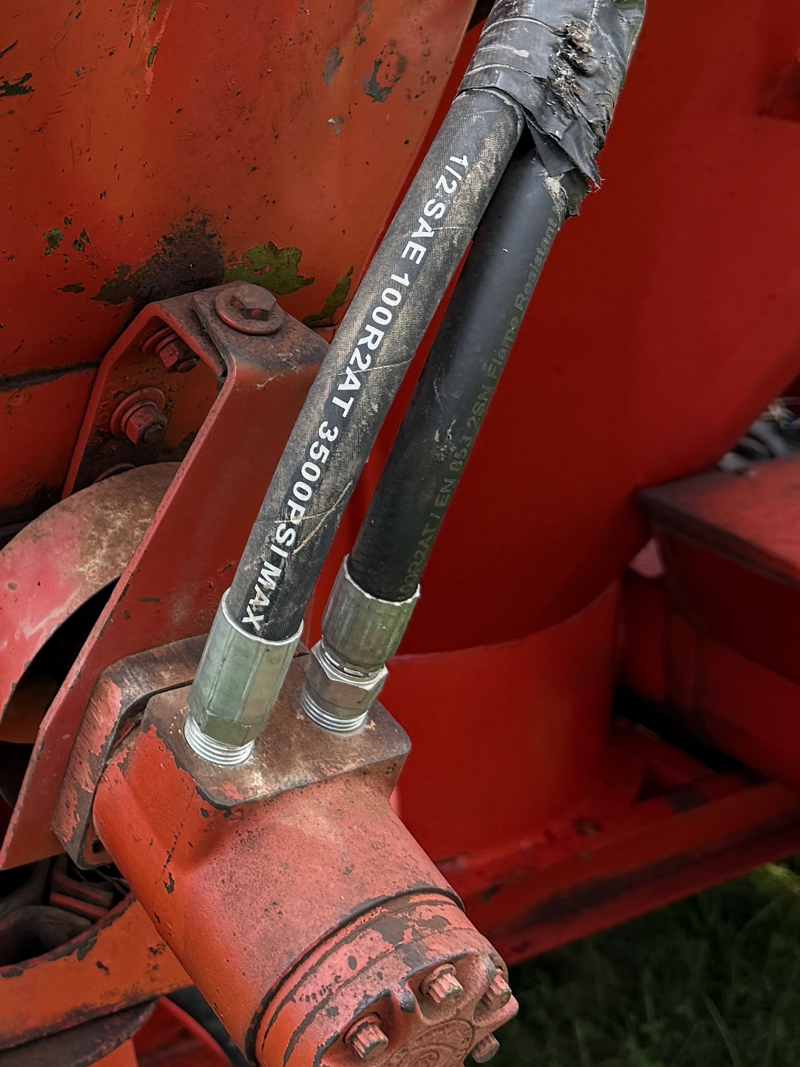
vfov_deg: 26.2
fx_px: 2157
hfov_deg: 20.1
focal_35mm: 70
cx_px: -71
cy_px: -19
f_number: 1.78
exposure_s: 1/1271
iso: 100
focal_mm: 6.76
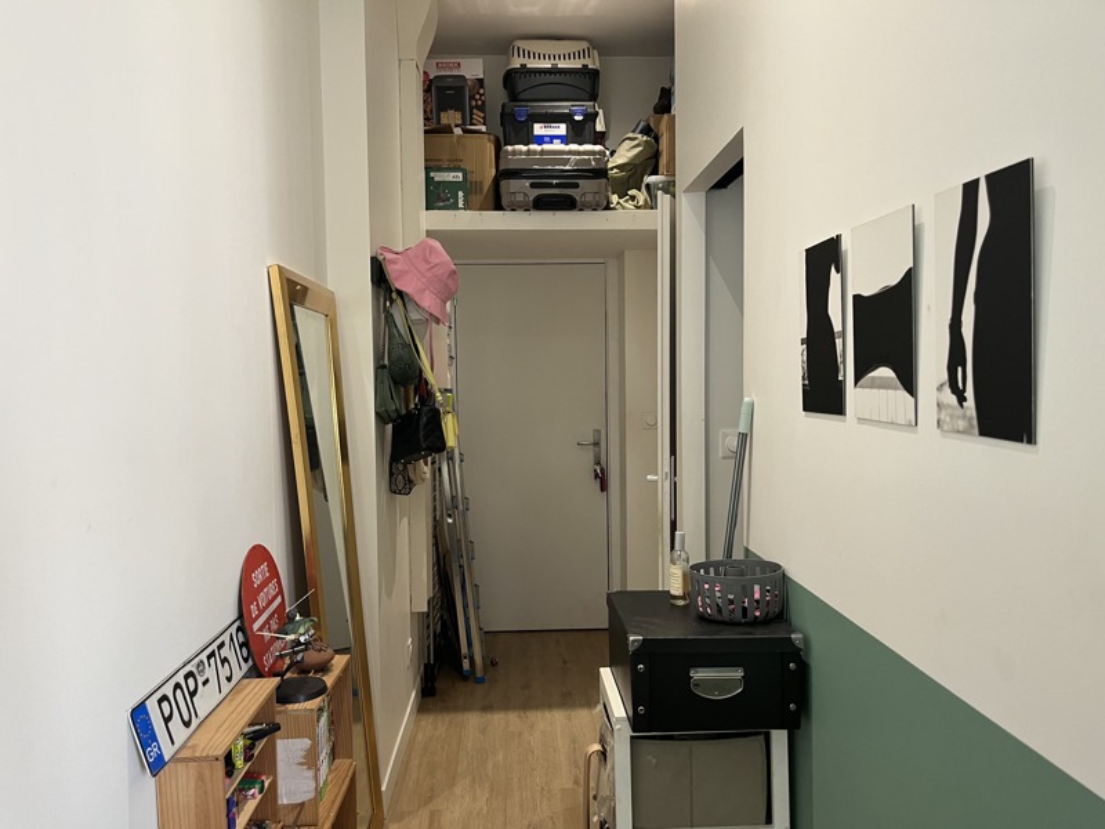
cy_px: 414
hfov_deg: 67.3
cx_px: 552
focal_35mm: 26
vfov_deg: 53.1
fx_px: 830
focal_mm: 5.1
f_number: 1.6
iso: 125
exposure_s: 1/60
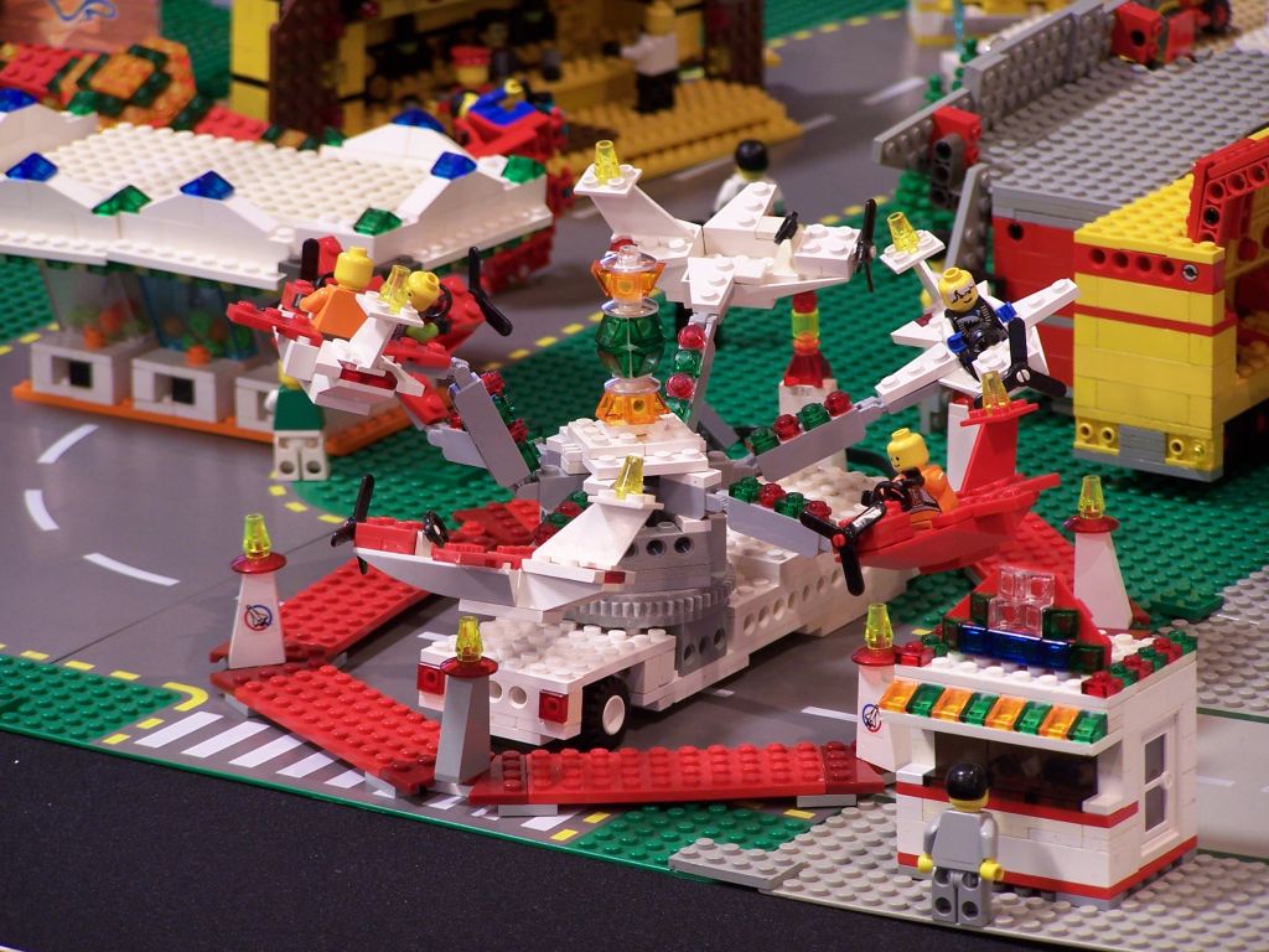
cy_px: 476
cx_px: 634
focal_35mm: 209
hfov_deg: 9.5
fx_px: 7662
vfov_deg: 7.1
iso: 80
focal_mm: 34.6
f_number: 3.2
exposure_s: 1/2
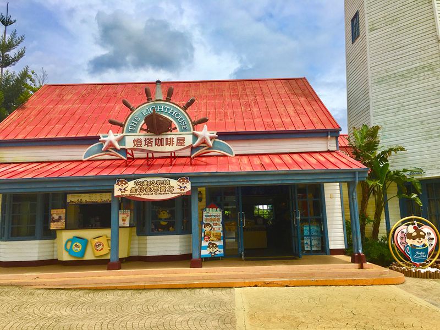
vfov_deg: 48.2
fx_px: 369
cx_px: 220
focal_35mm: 29
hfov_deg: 61.7
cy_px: 165
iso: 25
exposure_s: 1/3497
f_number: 2.2
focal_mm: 4.15
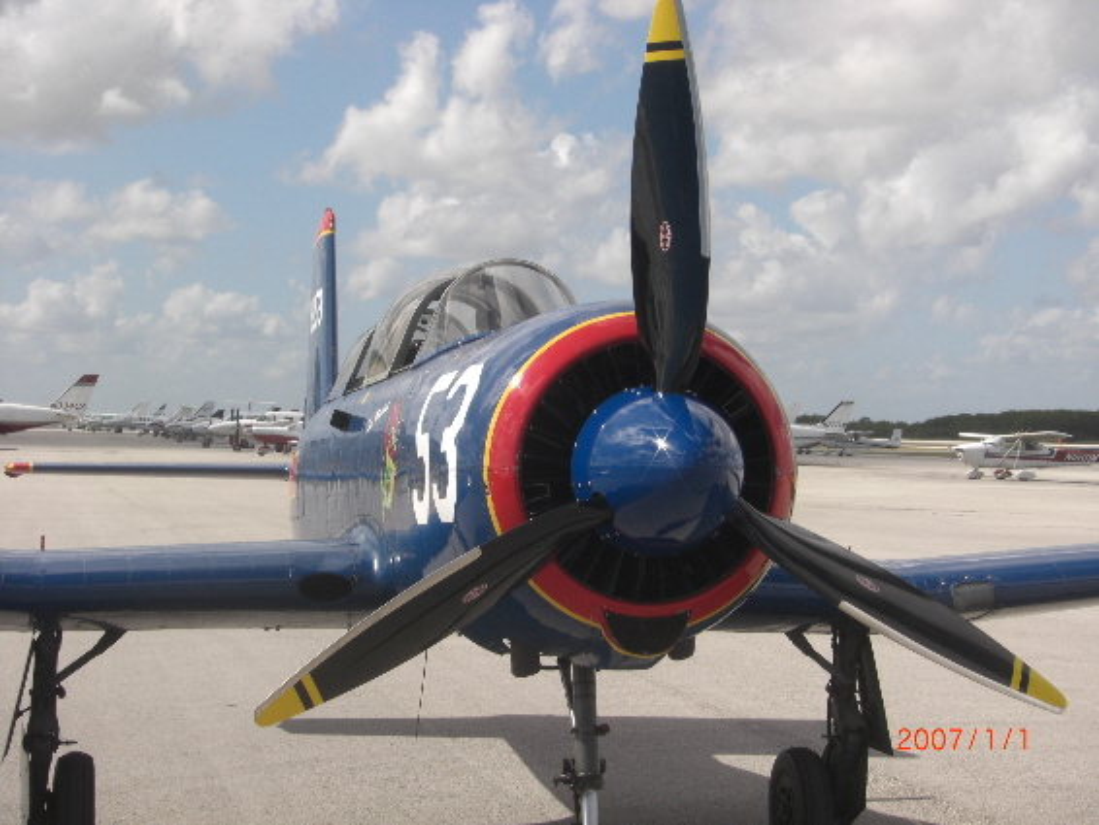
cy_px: 412
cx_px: 550
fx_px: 2414
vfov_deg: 19.4
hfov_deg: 25.6
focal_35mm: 76
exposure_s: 1/400
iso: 64
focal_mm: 12.6
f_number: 5.4
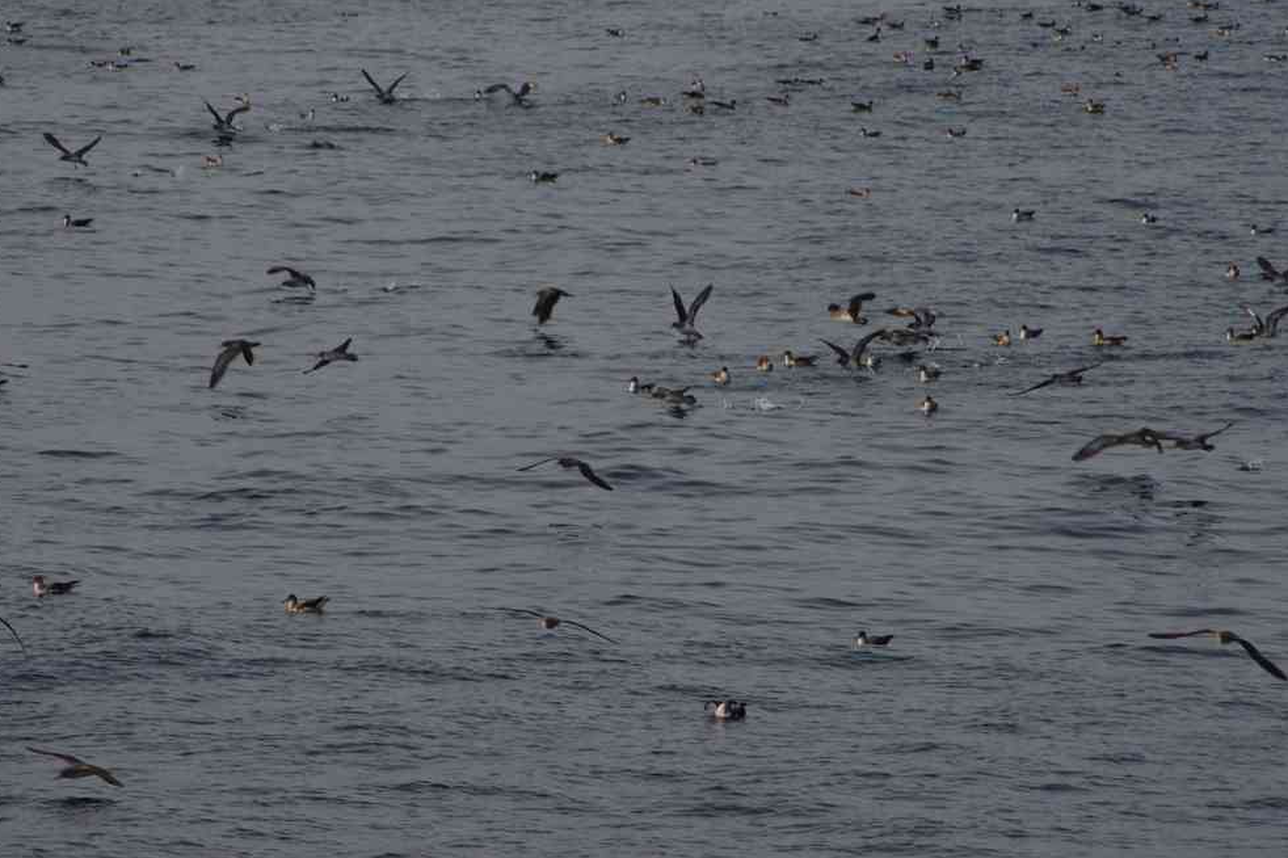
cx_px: 646
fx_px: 16380
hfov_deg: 4.5
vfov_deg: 3.0
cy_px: 425
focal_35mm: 458
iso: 400
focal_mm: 300
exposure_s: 1/320
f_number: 9
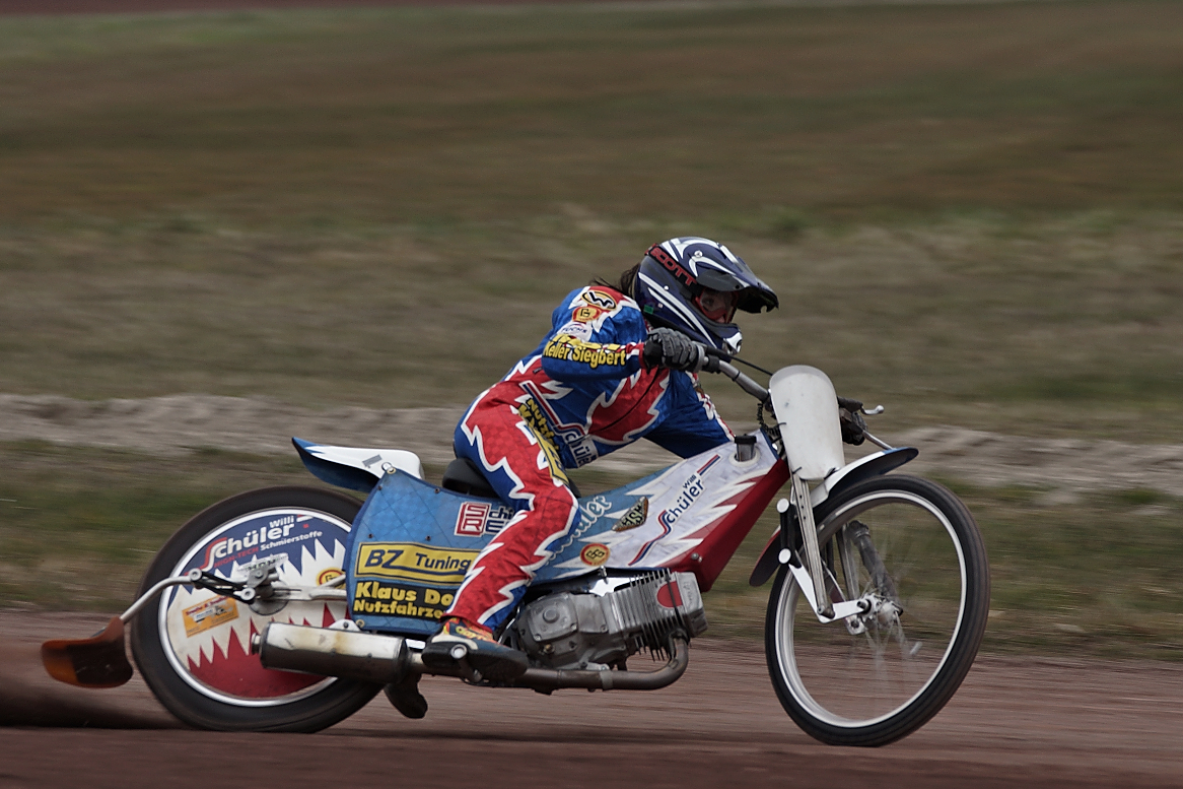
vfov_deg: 3.6
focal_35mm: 386
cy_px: 404
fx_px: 12682
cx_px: 593
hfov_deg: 5.3
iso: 200
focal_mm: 250
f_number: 6.3
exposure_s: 1/400
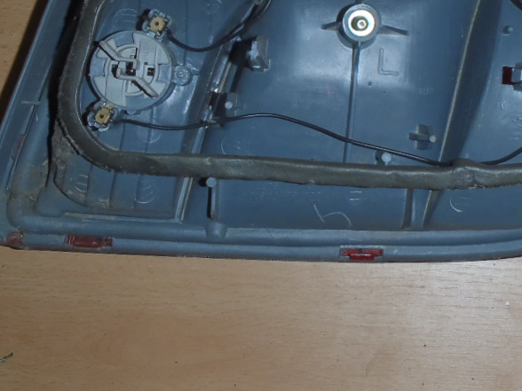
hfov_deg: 31.3
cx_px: 376
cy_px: 27
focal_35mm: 61
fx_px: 920
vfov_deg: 23.3
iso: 100
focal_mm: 5
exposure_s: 1/30
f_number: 3.9
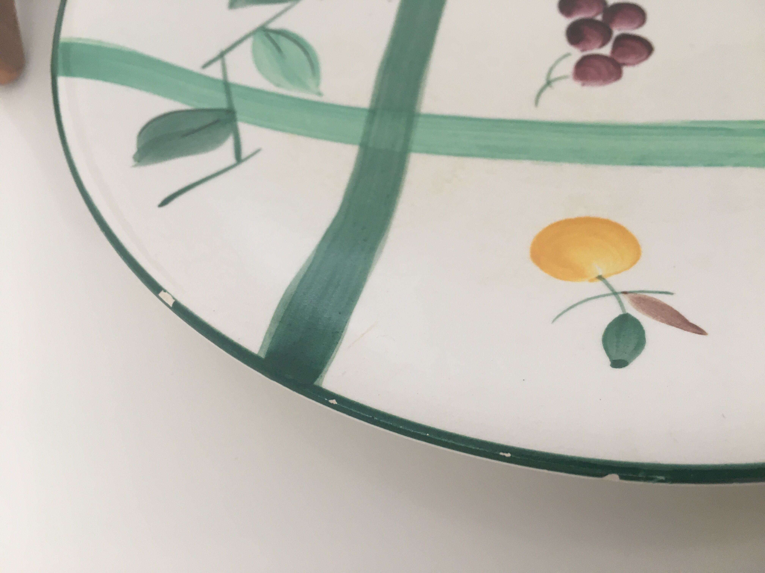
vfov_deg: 48.2
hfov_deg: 61.7
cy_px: 286
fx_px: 641
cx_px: 382
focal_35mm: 29
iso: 100
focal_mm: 4.15
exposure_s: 1/33
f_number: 2.2
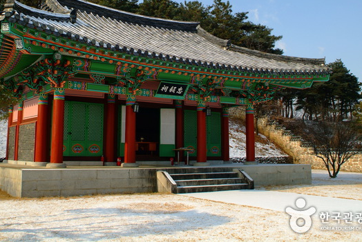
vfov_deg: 33.2
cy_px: 81
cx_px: 158
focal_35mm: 40
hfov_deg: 48.3
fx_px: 403
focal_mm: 20
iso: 100
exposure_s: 1/180
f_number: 8
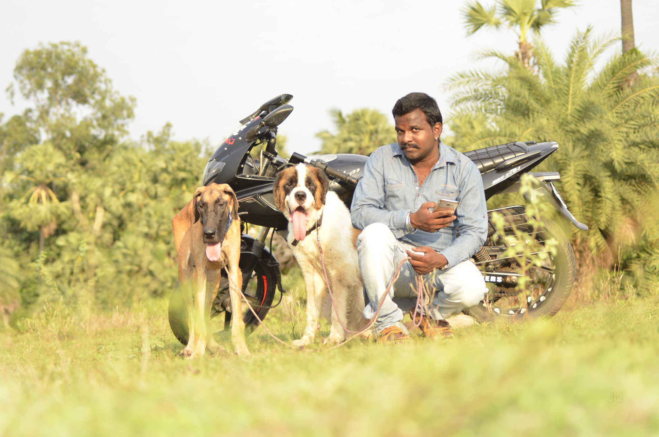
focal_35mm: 105
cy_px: 218
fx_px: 1918
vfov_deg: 13.0
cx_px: 330
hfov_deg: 19.5
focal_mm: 70
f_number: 5
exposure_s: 1/250
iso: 200
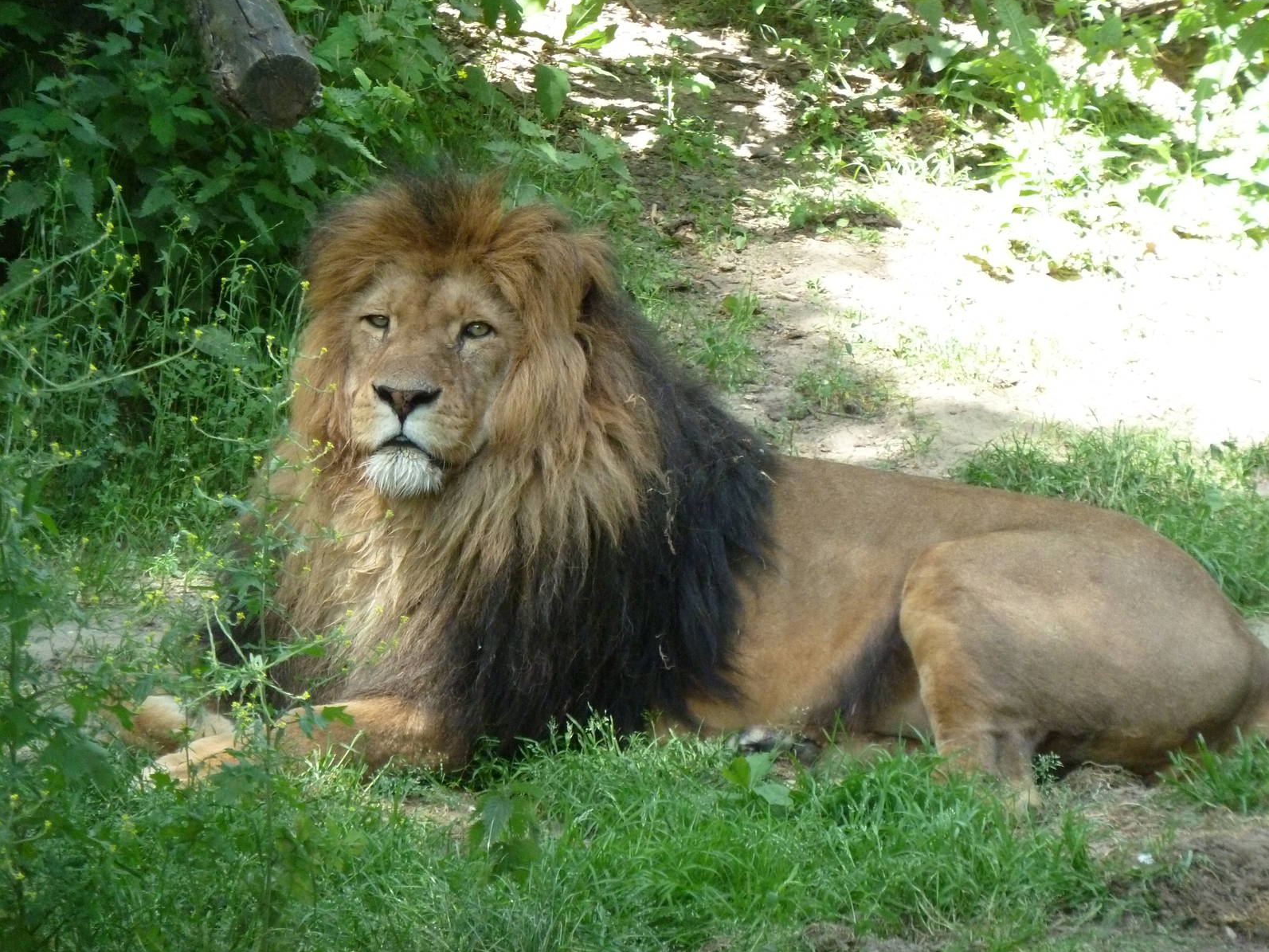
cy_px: 476
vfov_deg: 6.6
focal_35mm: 226
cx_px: 636
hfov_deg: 8.8
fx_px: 8286
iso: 500
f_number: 4.6
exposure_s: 1/160
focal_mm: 37
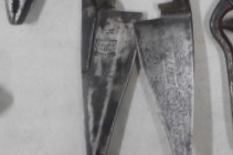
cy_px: -25
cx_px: 287
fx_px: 511
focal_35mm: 79
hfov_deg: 23.3
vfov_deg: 16.6
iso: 400
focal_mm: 4.5
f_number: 3.4
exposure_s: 1/15
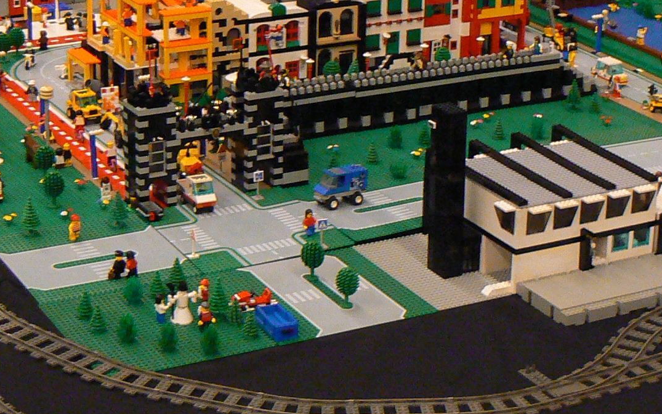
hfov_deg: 20.8
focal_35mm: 100
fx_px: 1804
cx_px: 336
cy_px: 9
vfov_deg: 12.9
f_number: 2.8
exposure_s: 1/10
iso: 200
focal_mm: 6
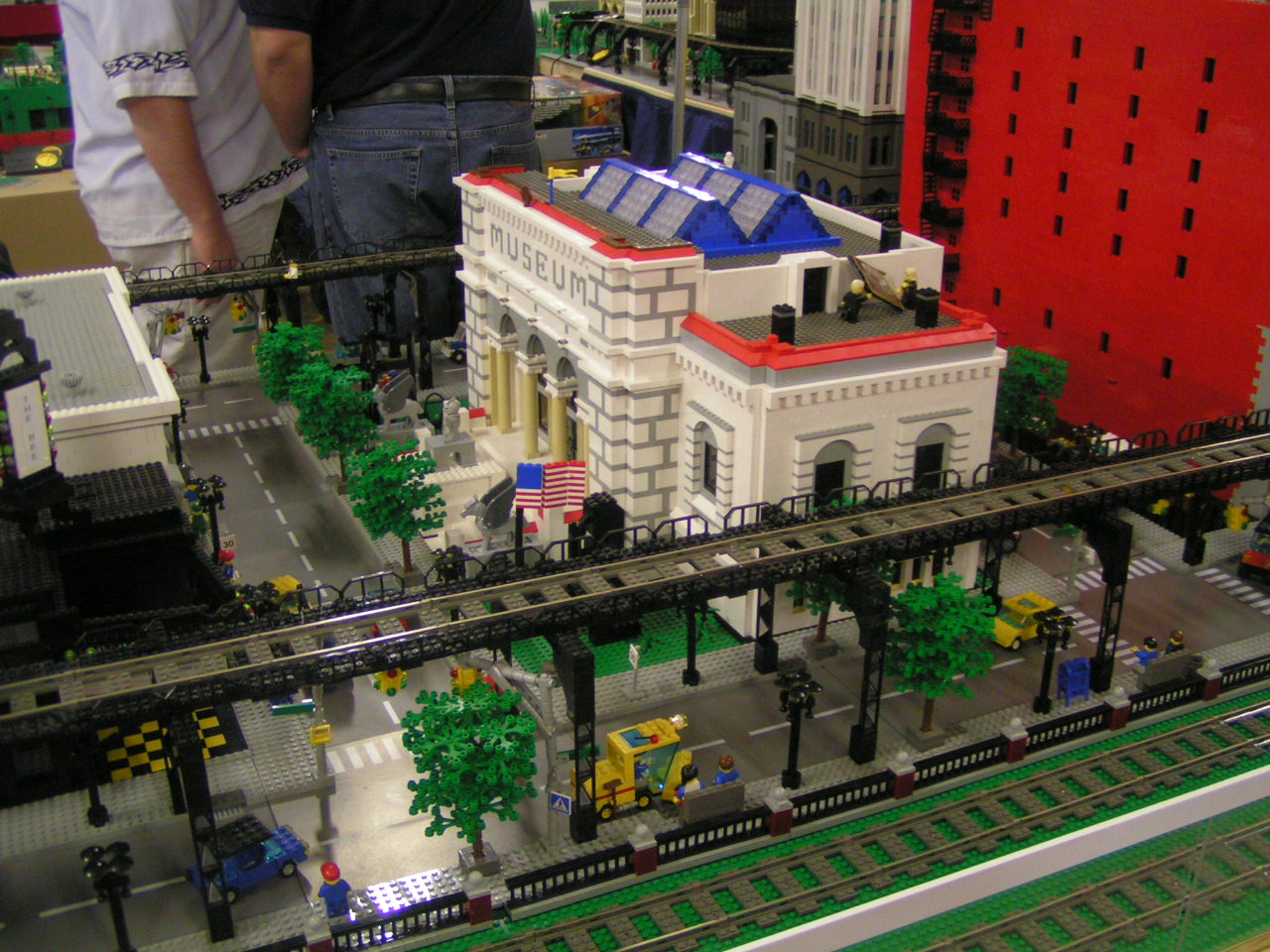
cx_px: 635
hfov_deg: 49.0
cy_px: 476
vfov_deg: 37.7
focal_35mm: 38
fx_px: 1394
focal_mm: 5.8
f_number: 2.8
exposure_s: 1/15
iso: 200
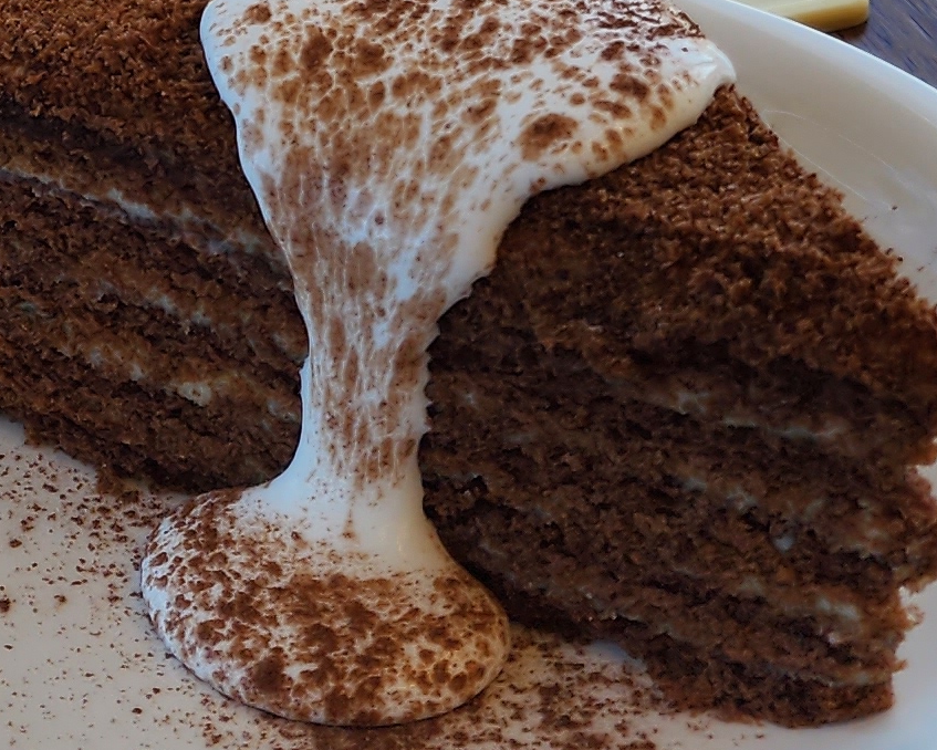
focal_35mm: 106
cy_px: -513
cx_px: -117
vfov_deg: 13.3
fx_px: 2940
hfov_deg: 17.4
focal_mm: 6.4
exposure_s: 1/180
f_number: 1.8
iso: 20
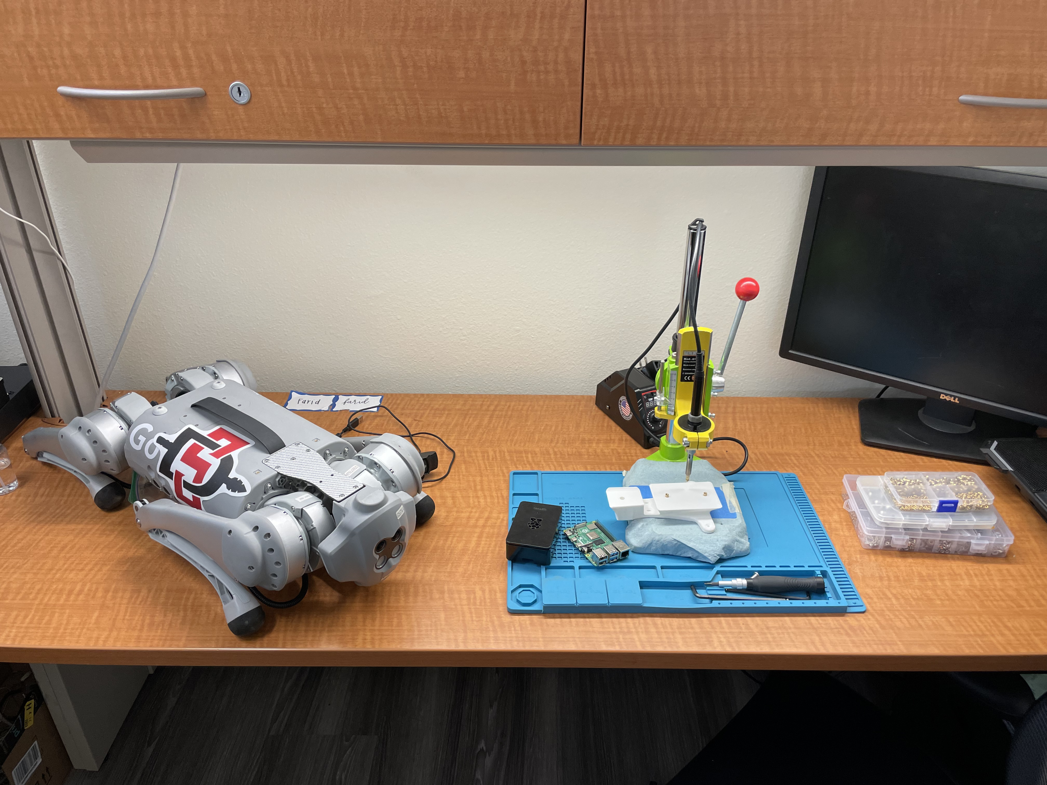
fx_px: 786
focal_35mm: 26
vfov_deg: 53.1
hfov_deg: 67.3
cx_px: 524
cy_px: 392
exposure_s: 1/120
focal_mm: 4.2
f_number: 1.6
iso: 100
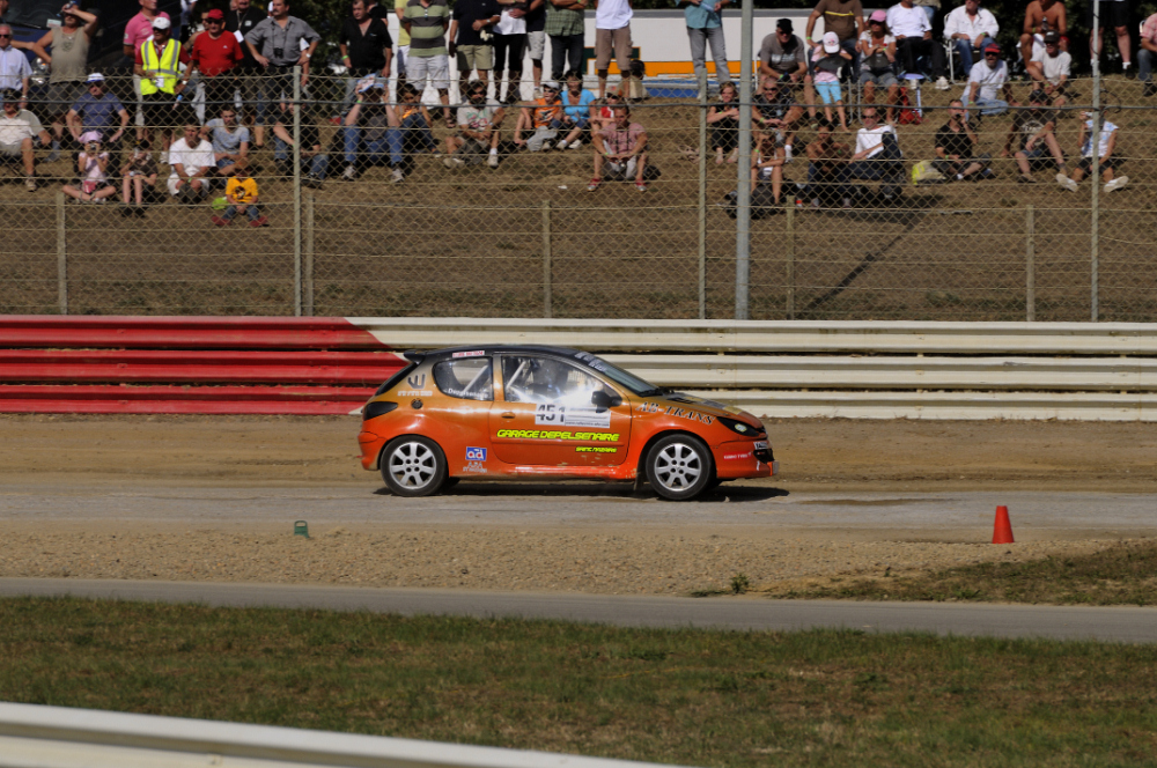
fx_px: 14444
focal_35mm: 450
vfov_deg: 3.0
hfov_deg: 4.6
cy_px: 384
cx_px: 578
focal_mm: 300
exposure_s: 1/1000
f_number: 8
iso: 200
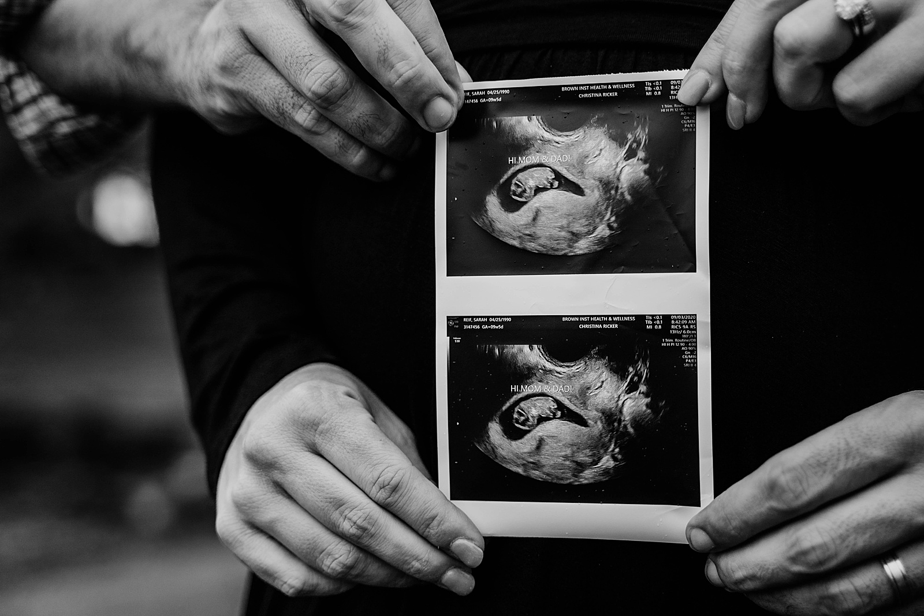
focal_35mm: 56
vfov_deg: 24.2
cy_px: 308
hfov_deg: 35.6
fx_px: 1437
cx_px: 462
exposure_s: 1/320
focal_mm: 56
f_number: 2.8
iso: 250
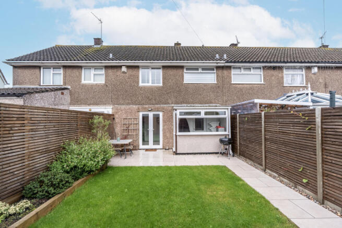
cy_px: 114
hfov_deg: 96.7
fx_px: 152
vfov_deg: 73.8
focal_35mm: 16
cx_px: 171
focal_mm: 16
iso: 640
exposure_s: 1/800
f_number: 13
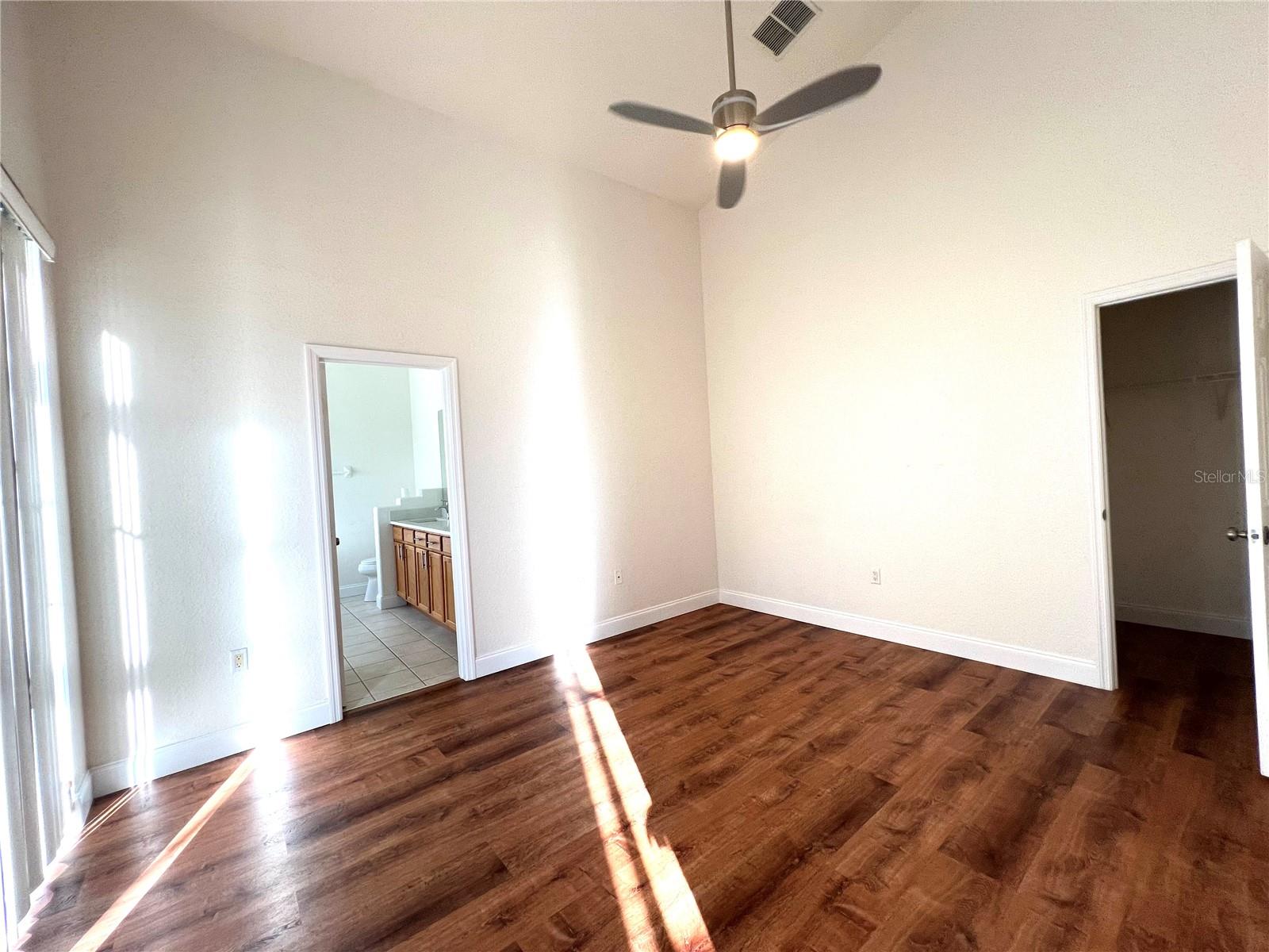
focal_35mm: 13
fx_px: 477
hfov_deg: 106.2
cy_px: 476
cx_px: 634
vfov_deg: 89.9
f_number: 1.8
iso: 80
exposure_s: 1/120
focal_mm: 1.57
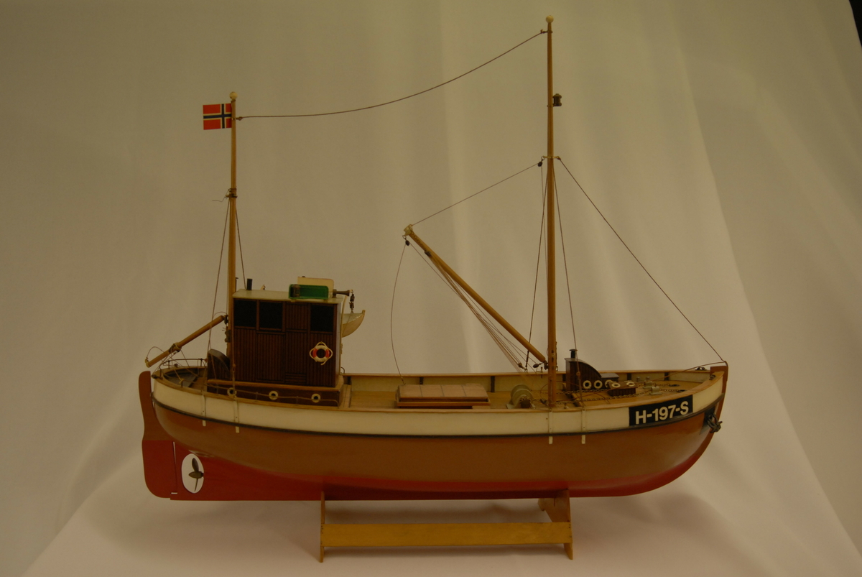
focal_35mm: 42
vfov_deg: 32.0
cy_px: 288
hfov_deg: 46.4
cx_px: 431
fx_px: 1007
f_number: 4
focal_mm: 28
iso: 400
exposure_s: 1/160
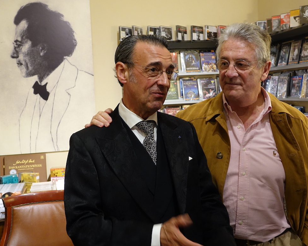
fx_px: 428
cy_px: 119
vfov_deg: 32.1
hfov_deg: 39.5
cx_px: 146
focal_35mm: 47
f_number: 2.8
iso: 800
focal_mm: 13.94
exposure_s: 1/25
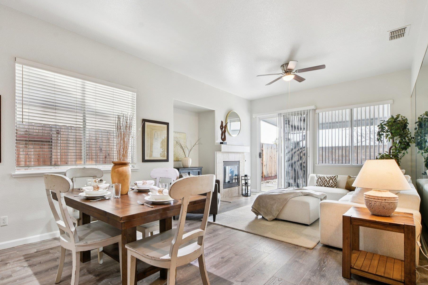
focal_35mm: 17
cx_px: 189
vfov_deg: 70.2
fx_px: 202
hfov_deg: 92.9
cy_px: 157
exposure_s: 1/6
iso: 100
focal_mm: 10
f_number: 8
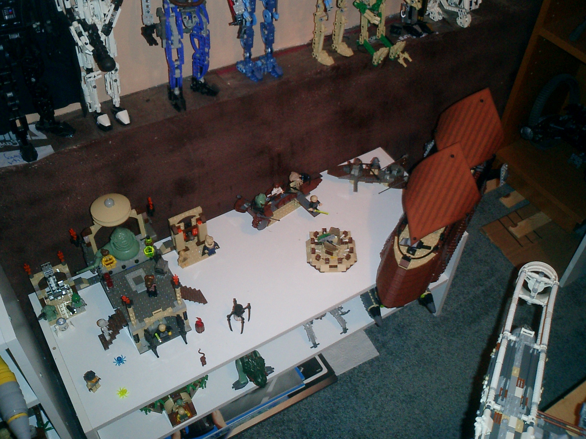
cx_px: 293
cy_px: 220
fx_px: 609
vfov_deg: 39.7
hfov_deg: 51.4
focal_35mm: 36
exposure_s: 1/30
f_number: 3.2
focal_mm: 7.5
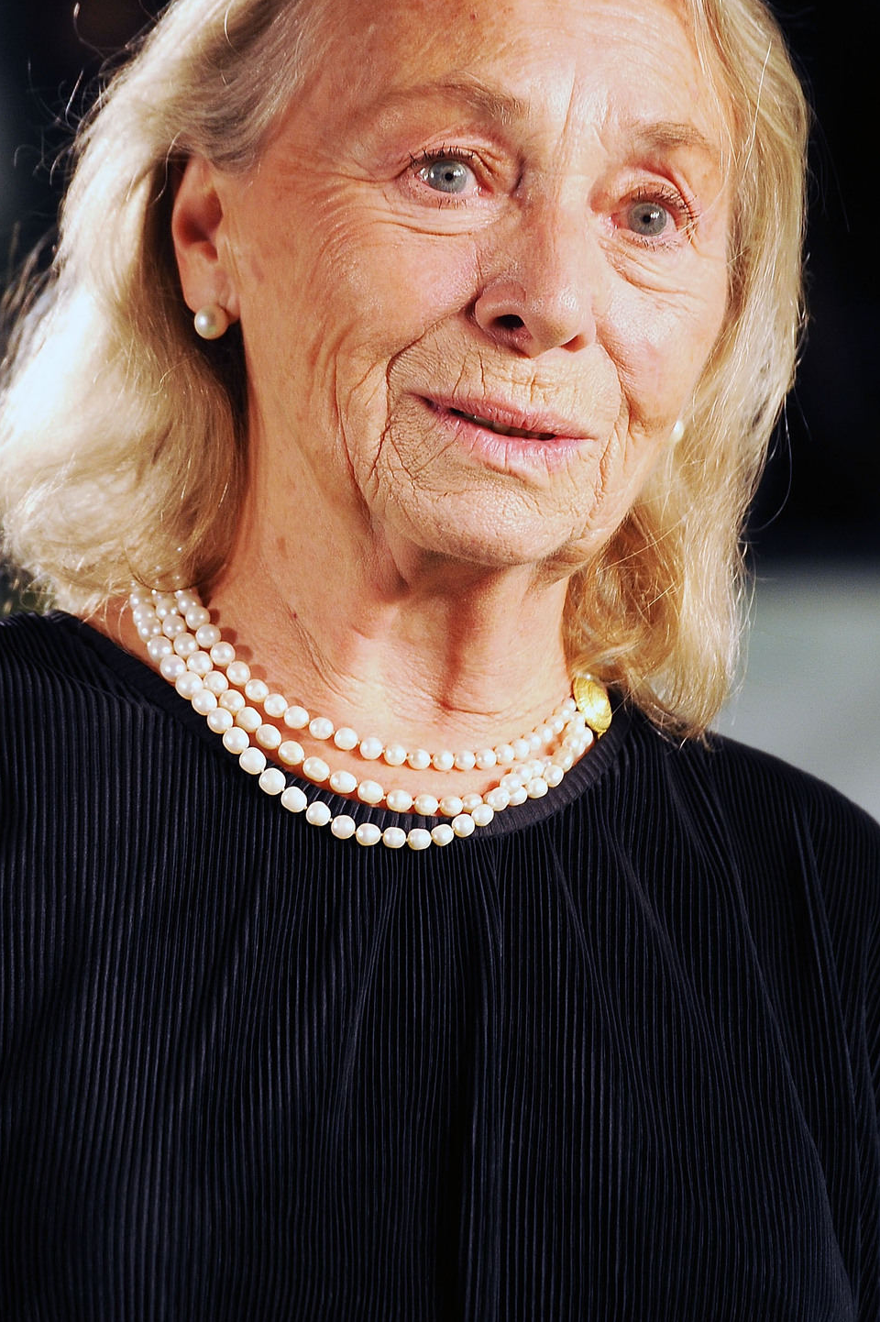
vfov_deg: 3.6
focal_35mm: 568
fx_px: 20845
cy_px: 657
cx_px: 372
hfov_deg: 2.4
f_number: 5.6
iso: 1000
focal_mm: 400
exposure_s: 1/250
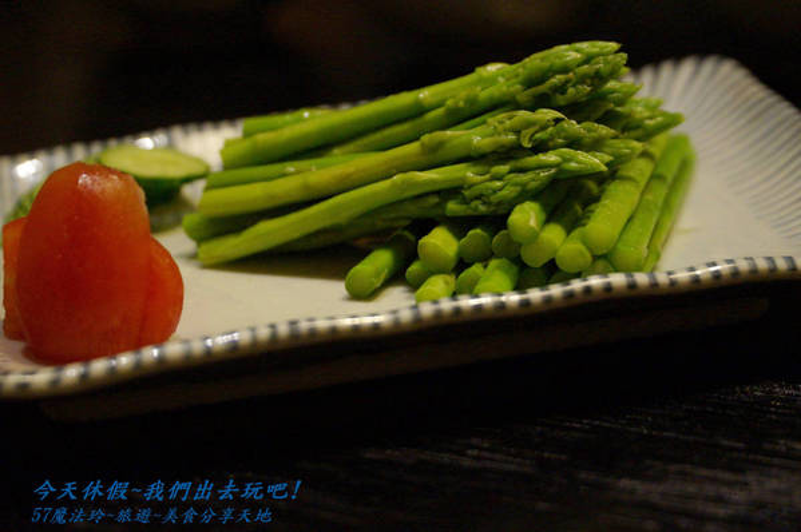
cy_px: 266
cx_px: 400
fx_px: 2267
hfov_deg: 20.0
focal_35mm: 102
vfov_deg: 13.4
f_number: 4
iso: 3200
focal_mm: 68
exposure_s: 1/30
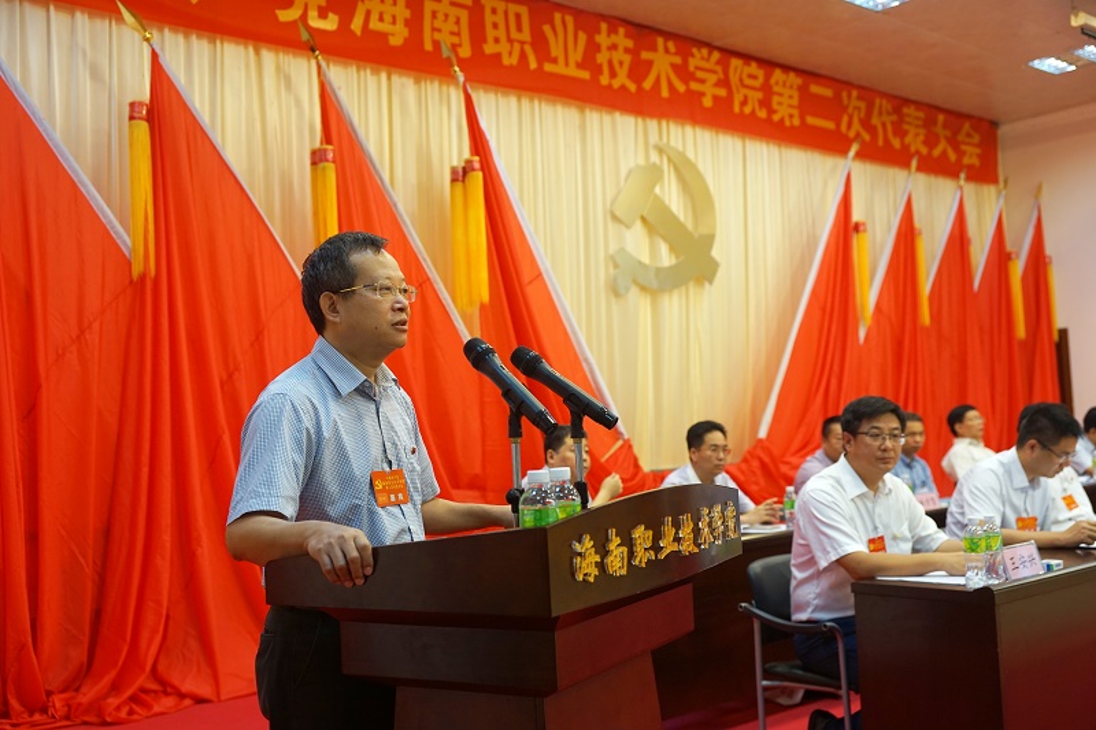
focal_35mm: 35
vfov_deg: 37.8
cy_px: 365
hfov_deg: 54.4
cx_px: 548
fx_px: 1065
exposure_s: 1/60
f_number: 3.2
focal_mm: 35
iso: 800
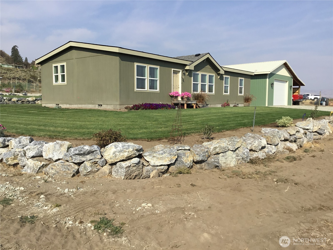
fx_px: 298
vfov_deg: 45.4
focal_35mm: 31
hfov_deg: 58.4
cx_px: 166
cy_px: 125
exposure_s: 1/1567
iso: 25
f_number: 2.4
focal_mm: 3.3
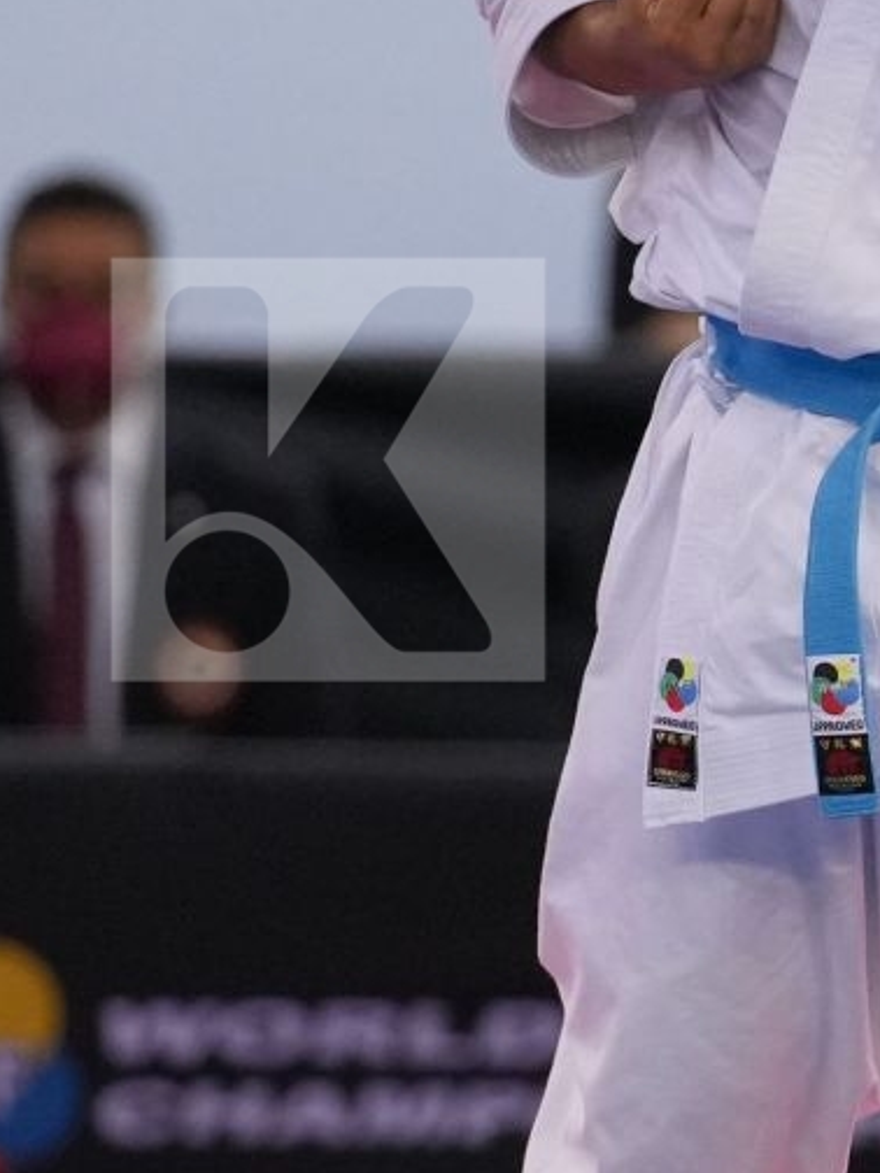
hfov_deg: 1.5
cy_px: 470
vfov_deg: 2.0
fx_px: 34336
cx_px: 1117
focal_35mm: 1013
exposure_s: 1/1000
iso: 2000
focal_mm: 197
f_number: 2.8
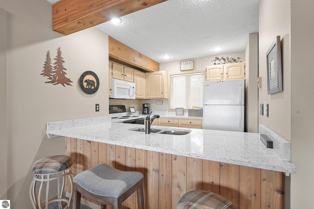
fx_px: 147
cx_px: 157
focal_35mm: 17
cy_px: 104
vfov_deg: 70.8
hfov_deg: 93.6
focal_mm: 16.9
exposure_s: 1/15
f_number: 10
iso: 2000
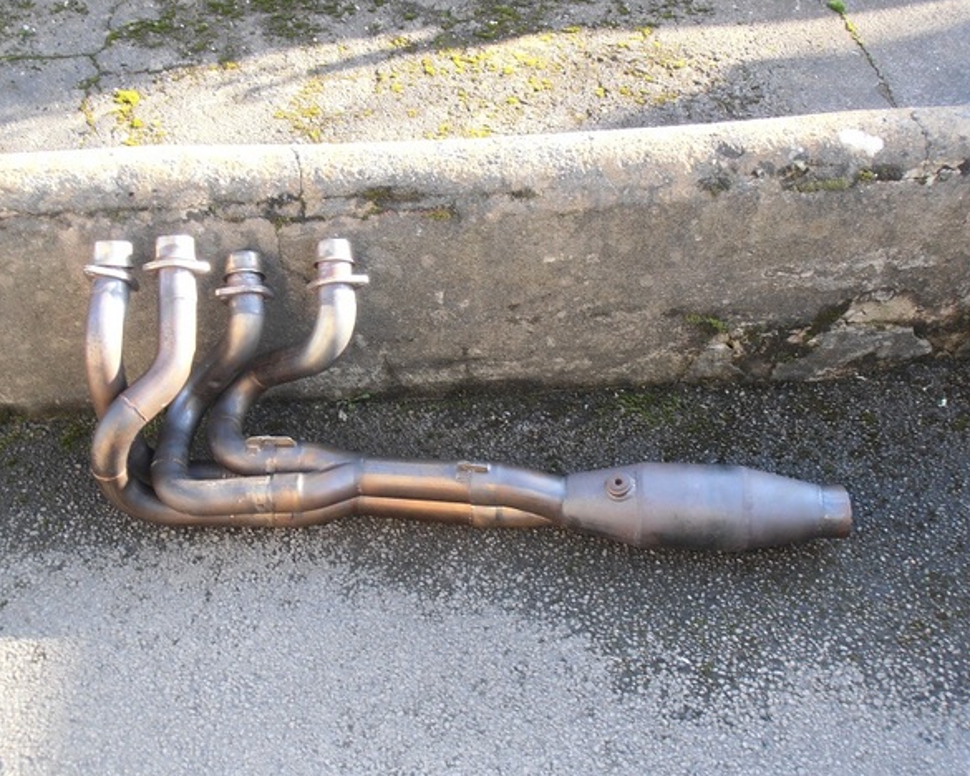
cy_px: 385
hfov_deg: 39.5
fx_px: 1349
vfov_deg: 32.1
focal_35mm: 47
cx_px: 441
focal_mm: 7.87
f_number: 4.2
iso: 80
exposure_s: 1/40
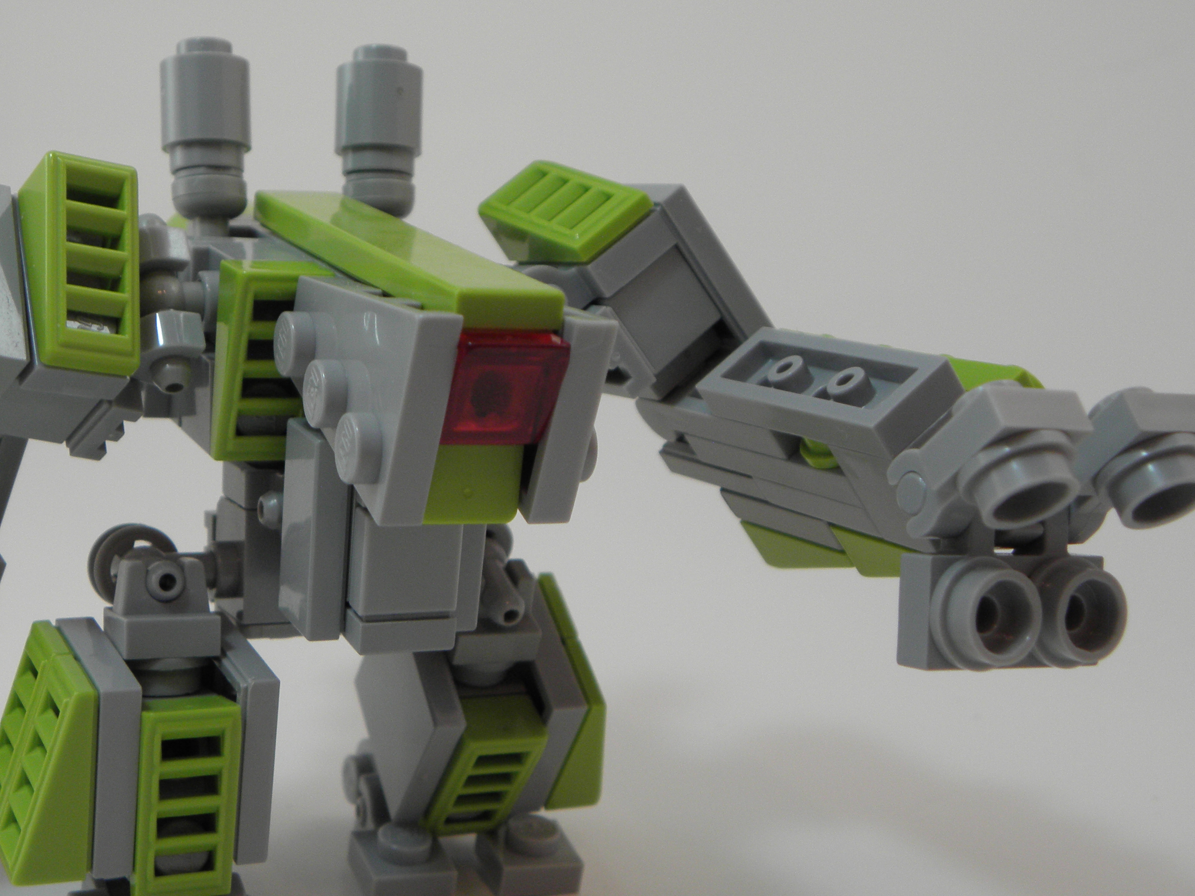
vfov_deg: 26.1
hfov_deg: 34.1
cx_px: 421
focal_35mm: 56
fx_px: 1933
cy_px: 510
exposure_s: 1/25
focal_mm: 6.85
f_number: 3.2
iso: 125
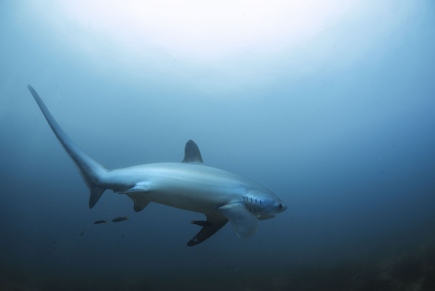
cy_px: 146
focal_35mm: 15
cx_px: 218
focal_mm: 15
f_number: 9
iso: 800
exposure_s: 1/125
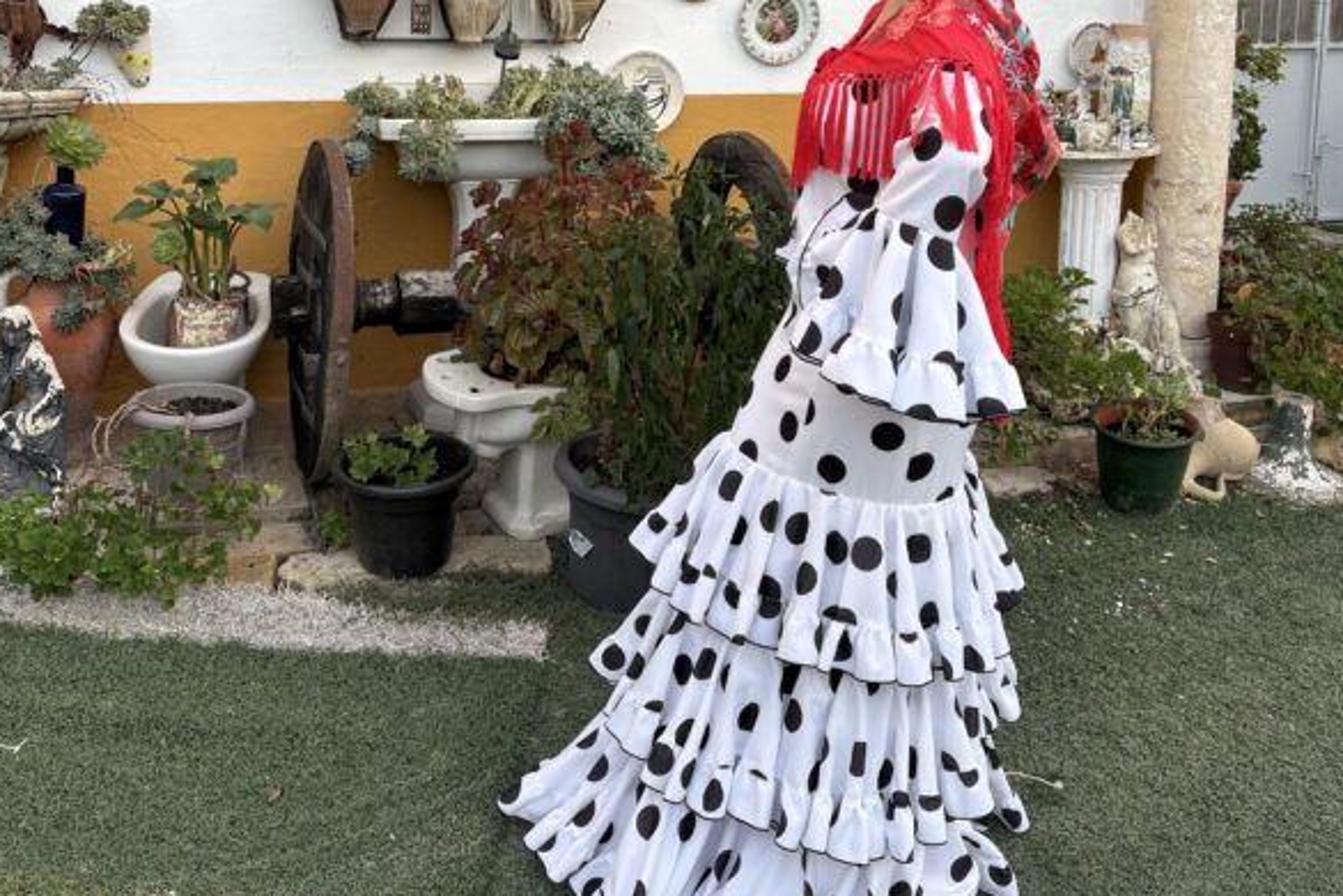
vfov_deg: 34.5
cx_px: 677
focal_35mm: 37
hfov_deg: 51.9
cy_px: 145
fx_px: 1380
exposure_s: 1/138
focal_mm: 5.96
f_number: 1.6
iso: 32
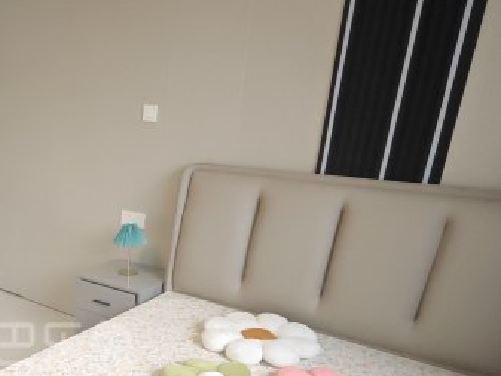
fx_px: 550
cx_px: 16
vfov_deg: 35.8
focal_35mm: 38
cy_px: 328
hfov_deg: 43.1
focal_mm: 1.96
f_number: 2.2
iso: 200
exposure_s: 1/100
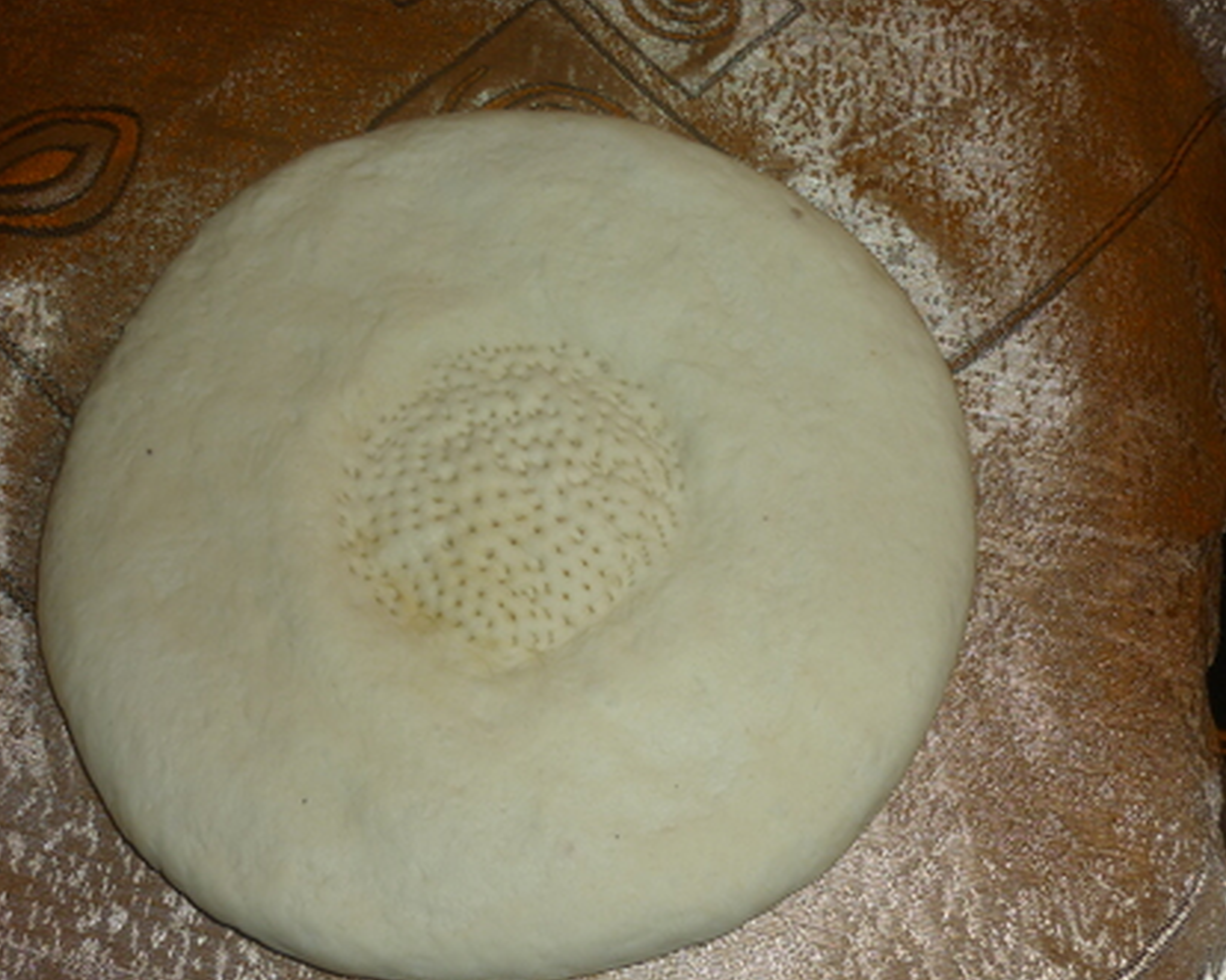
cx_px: 566
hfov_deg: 51.5
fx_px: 1270
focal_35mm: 35
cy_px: 497
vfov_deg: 42.2
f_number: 2.8
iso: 100
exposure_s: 1/30
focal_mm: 5.5
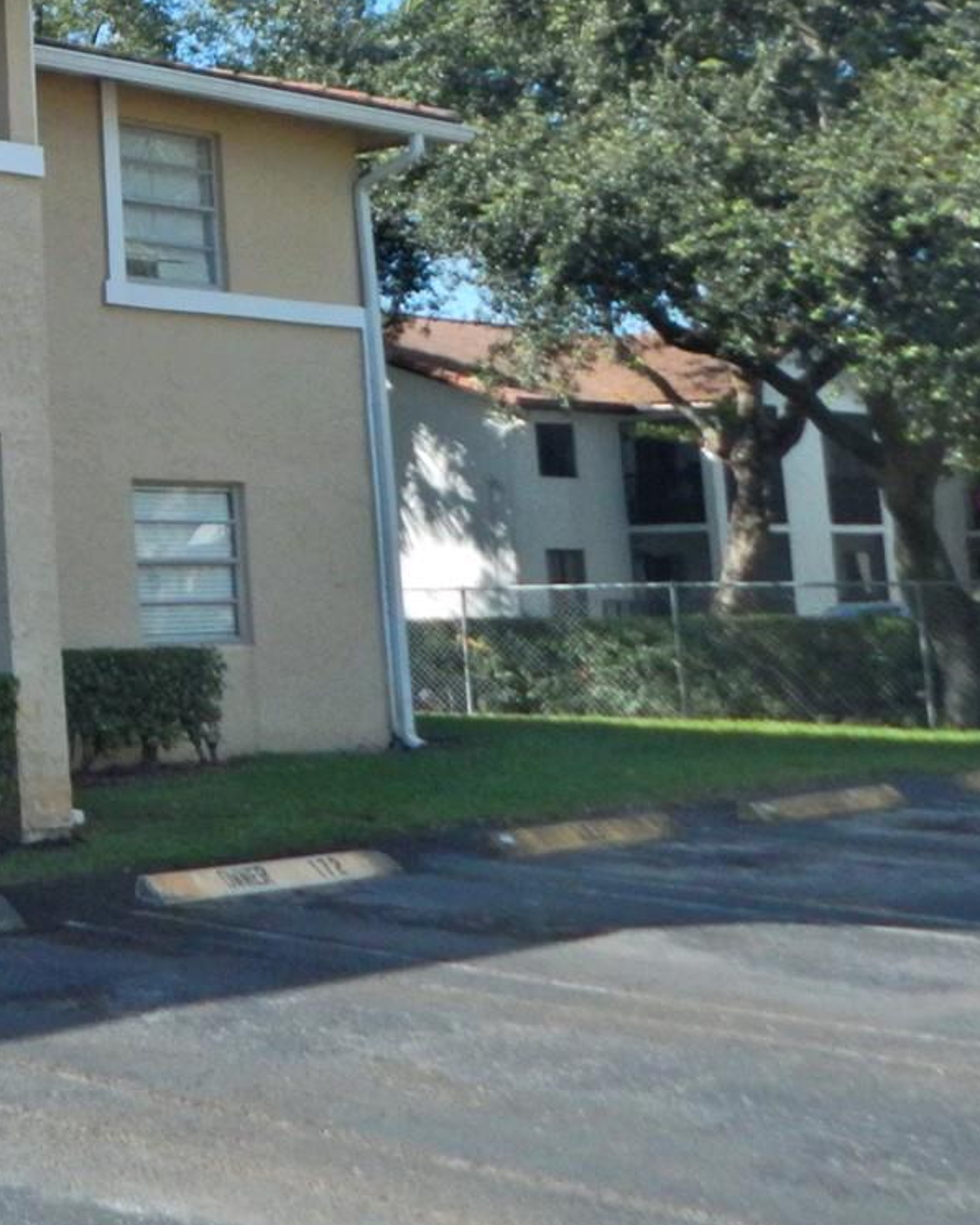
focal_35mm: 59
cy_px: 327
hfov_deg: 20.7
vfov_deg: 31.5
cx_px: -615
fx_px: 2139
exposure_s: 1/500
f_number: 6
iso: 180
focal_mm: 4
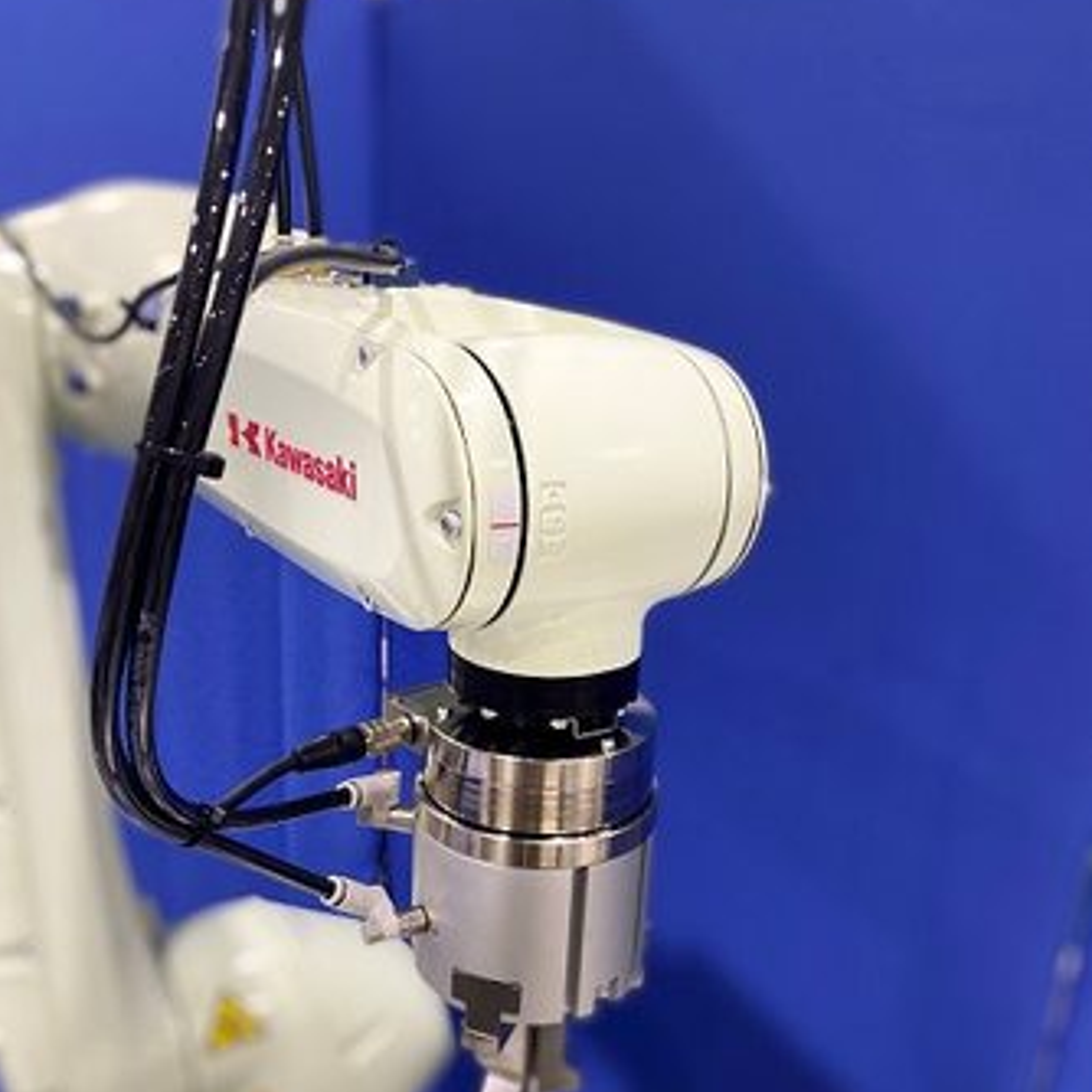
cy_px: 687
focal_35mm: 31
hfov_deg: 52.5
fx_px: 1106
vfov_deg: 51.9
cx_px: 543
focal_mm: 4.25
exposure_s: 1/60
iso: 160
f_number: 1.8
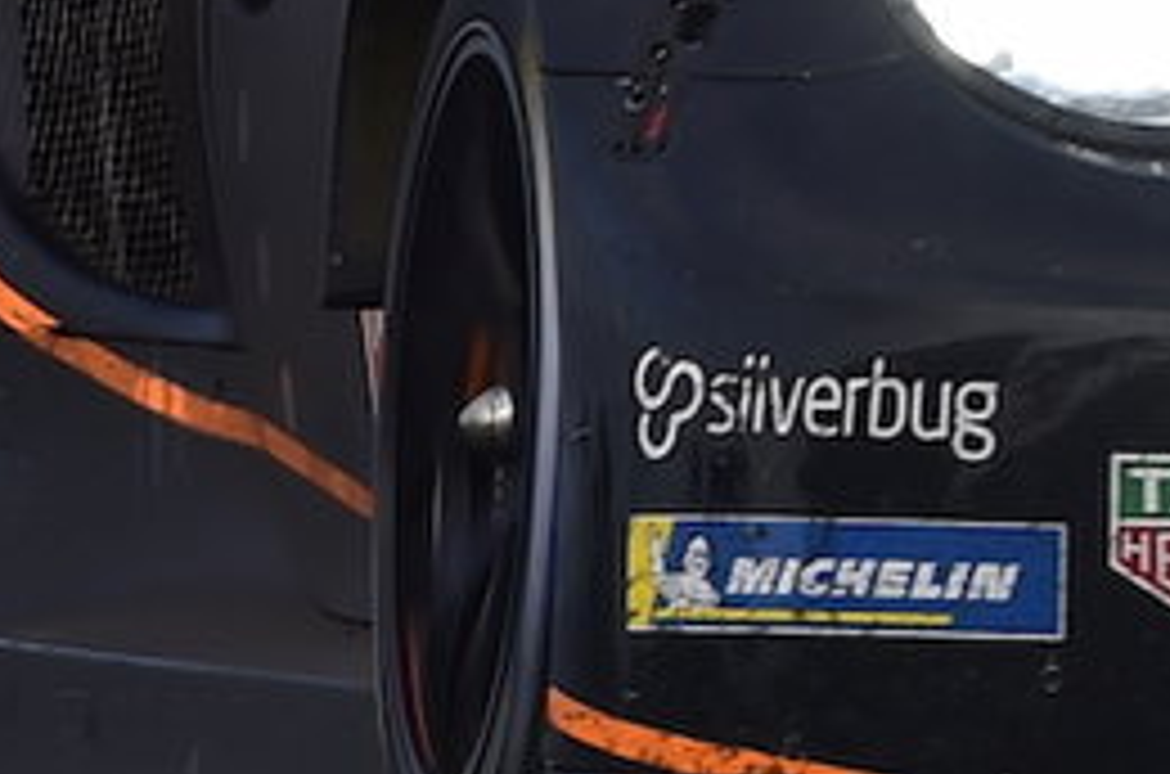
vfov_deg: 0.5
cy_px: -623
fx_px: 87828
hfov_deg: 0.8
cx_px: 1350
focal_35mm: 2709
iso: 200
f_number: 11
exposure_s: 1/200
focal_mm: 440
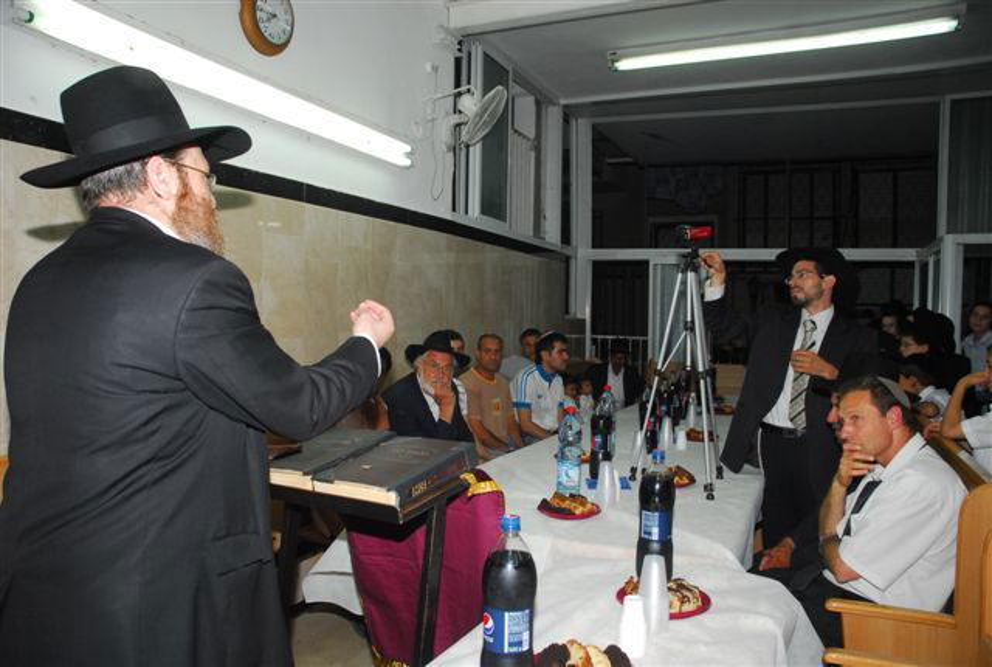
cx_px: 496
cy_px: 334
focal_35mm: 27
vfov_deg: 48.2
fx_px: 746
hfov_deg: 67.3
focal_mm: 18
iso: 500
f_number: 5.6
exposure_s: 1/160
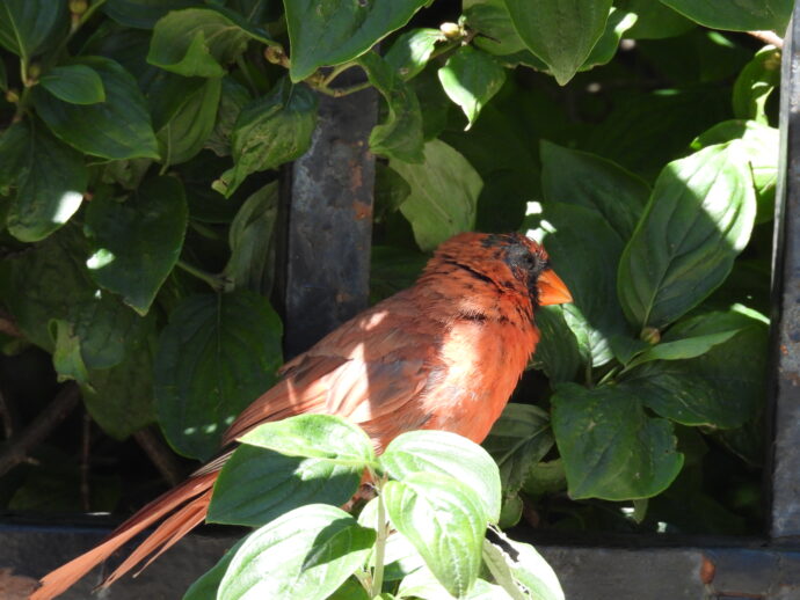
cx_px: 400
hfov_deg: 1.8
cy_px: 300
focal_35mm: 1100
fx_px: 25431
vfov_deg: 1.4
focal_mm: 196
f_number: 5.6
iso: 400
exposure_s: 1/200
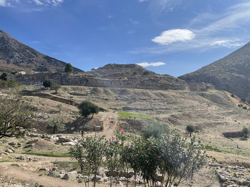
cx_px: 125
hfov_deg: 67.3
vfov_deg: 53.1
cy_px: 94
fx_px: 188
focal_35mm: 26
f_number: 1.6
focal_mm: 4.2
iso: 32
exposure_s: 1/4831
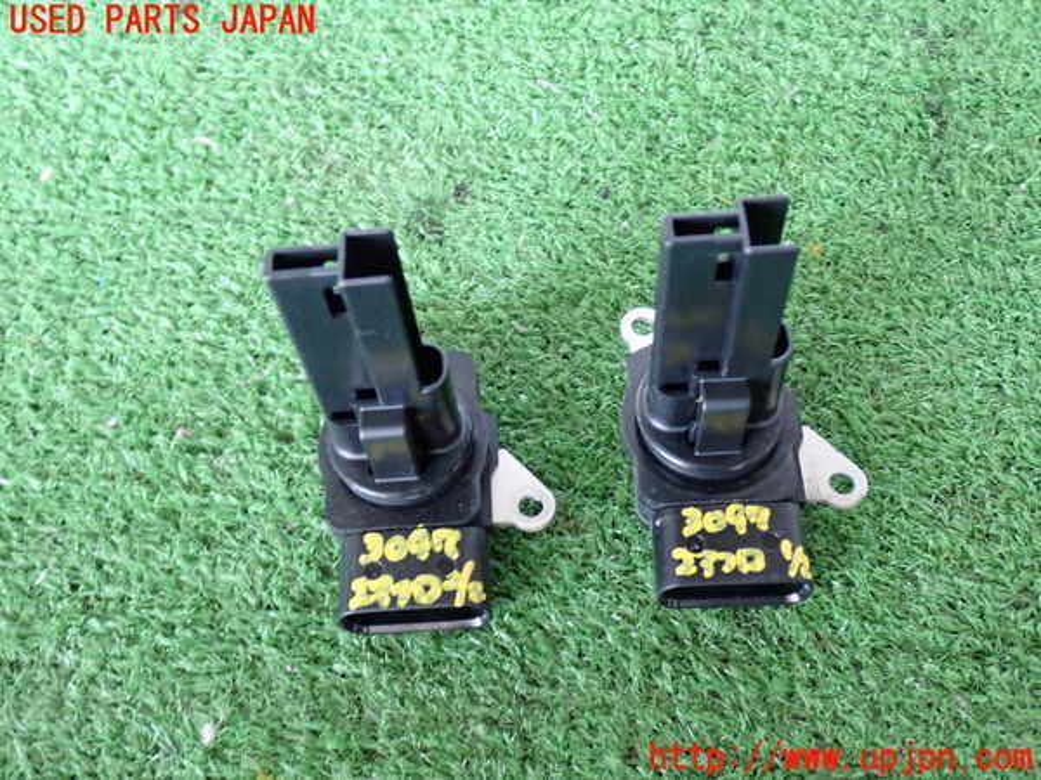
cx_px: 520
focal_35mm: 36
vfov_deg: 39.7
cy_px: 390
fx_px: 1083
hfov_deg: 51.4
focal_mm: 6.37
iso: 500
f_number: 2.5
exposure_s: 1/40
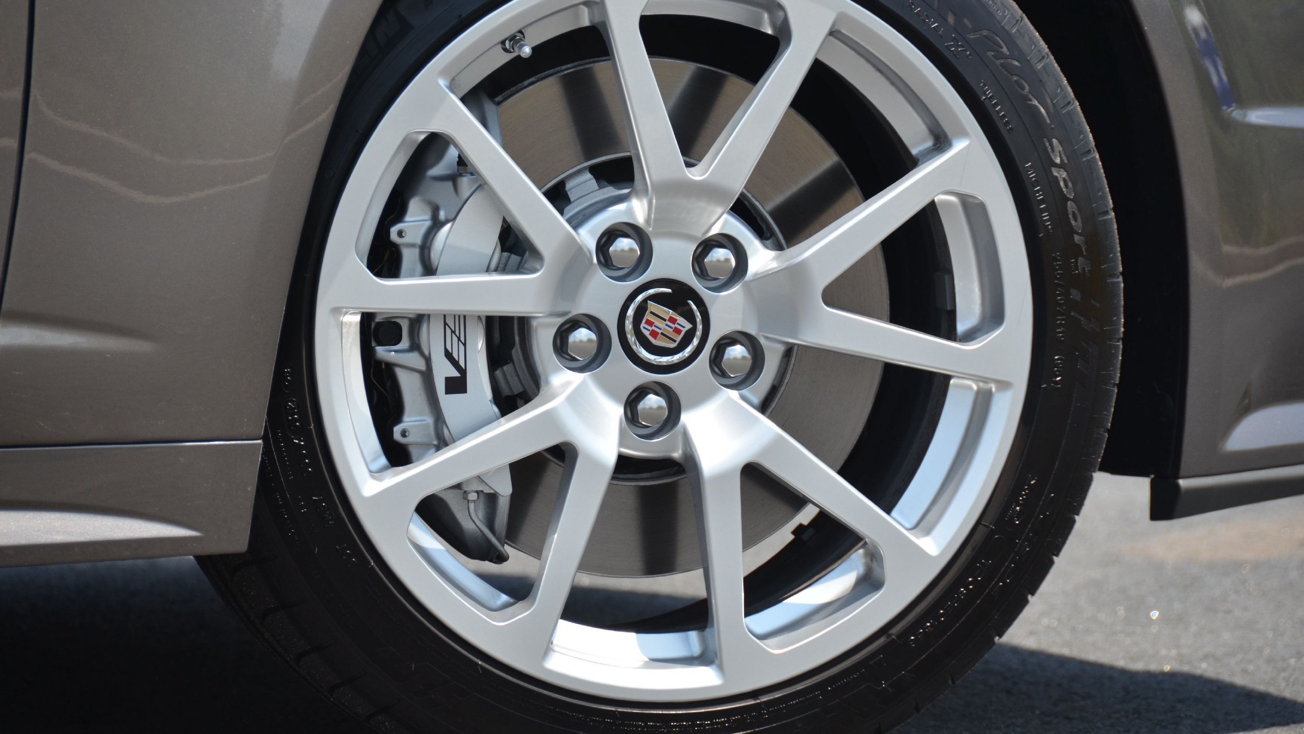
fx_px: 10858
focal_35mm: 314
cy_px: 312
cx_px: 652
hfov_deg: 6.9
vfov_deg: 3.9
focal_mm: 200
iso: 400
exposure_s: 1/1600
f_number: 5.6
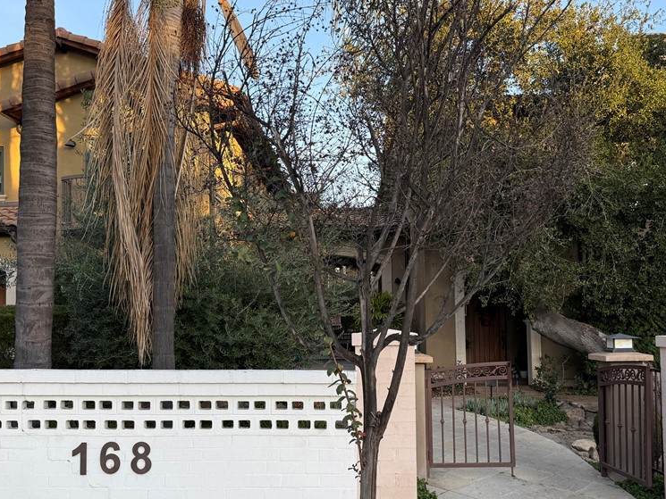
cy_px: 299
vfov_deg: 42.8
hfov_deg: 55.3
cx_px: 352
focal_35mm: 33
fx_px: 635
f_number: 1.78
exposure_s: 1/365
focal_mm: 6.76
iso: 80
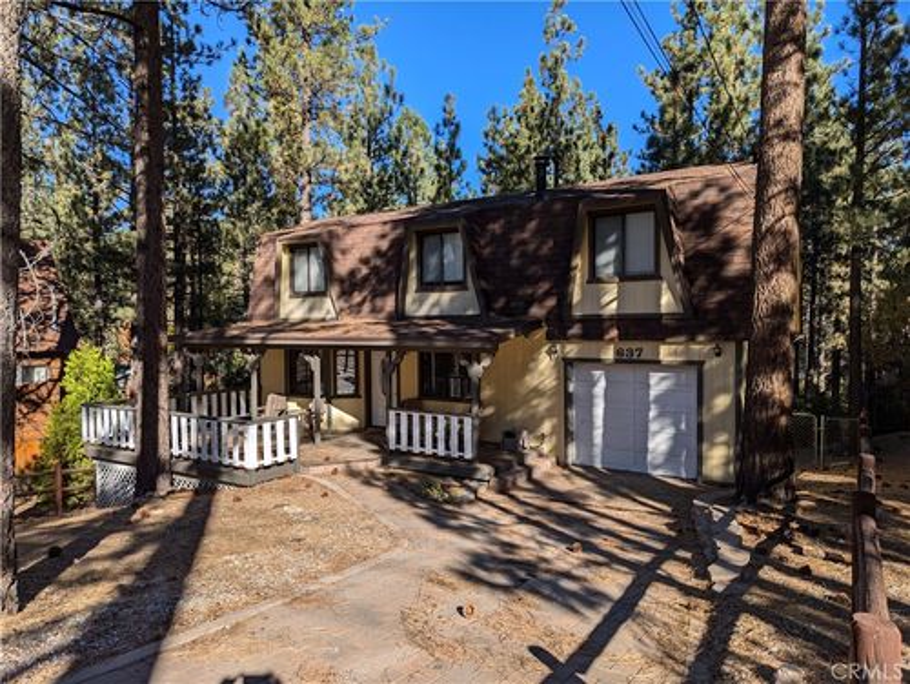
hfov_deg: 71.5
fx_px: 632
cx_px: 455
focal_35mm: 24
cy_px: 342
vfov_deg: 56.9
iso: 42
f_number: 1.85
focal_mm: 6.81
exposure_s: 1/1689
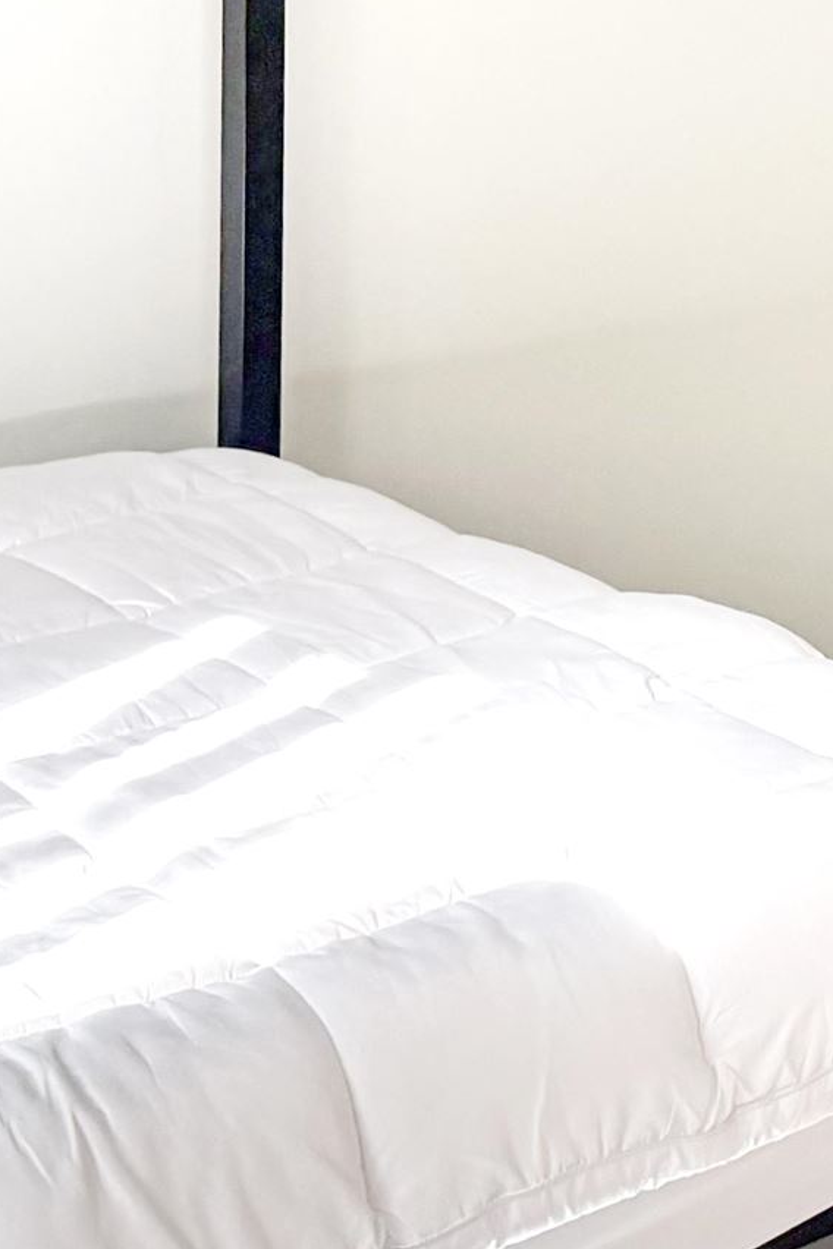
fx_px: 3124
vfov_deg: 22.0
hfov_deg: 14.8
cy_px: 79
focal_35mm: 90
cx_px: 930
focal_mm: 6.76
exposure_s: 1/142
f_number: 1.78
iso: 200
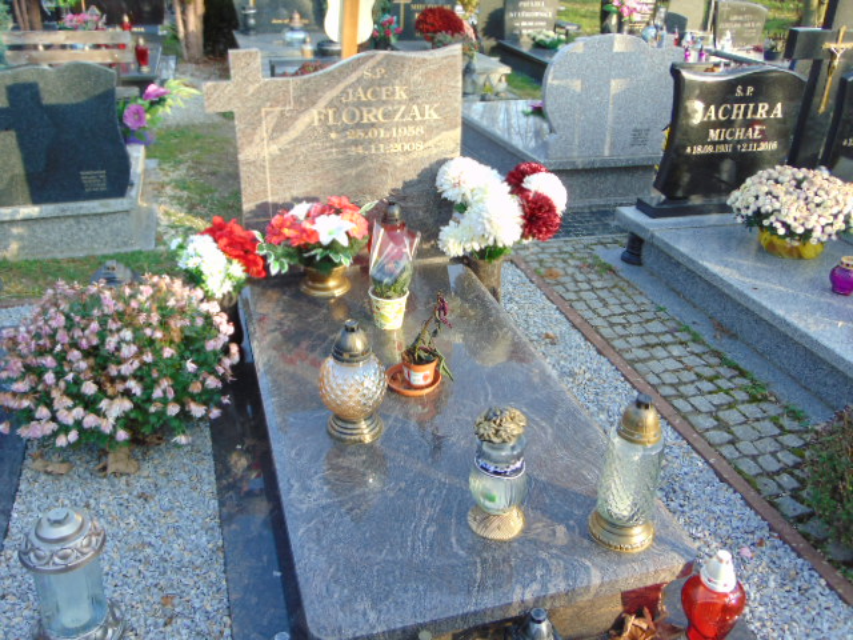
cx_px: 426
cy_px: 320
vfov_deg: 42.9
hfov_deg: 55.4
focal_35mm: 33
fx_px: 813
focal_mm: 5.8
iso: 80
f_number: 3.2
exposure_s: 1/160
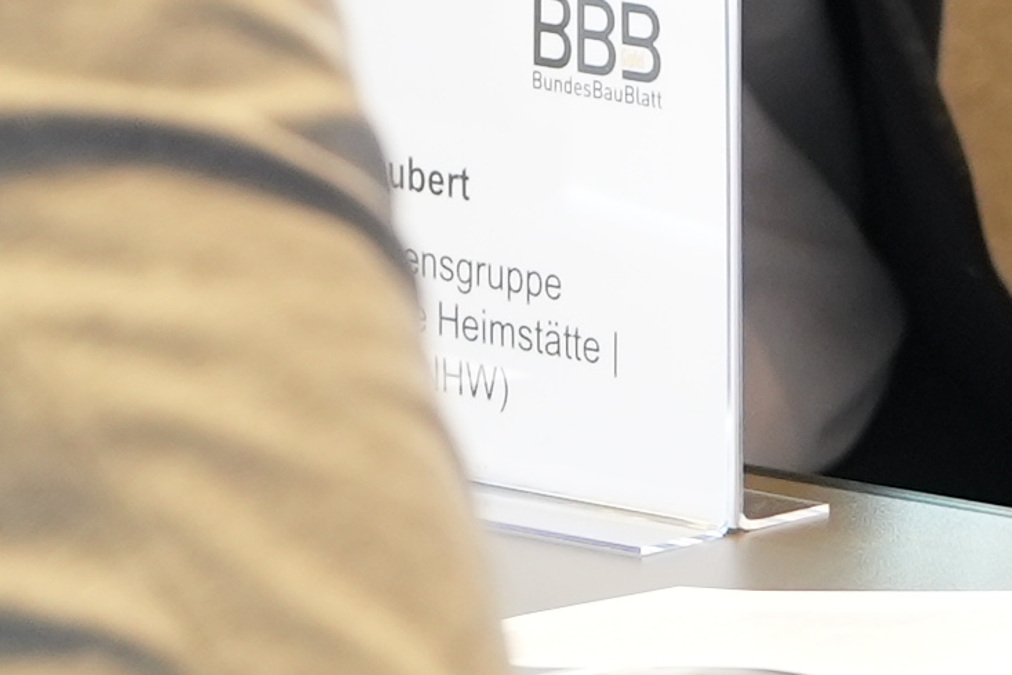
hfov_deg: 5.0
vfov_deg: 3.4
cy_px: -654
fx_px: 11386
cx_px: 2155
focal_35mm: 405
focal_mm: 70
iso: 1600
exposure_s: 1/100
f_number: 3.2
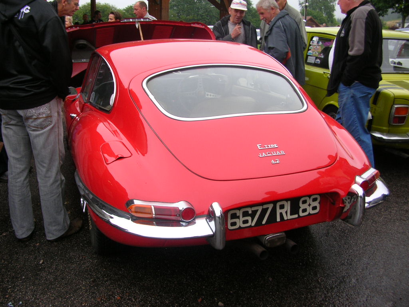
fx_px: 414
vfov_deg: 40.7
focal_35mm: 35
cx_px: 204
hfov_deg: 52.6
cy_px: 154
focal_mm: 5.8
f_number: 2.8
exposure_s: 1/56.6
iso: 50
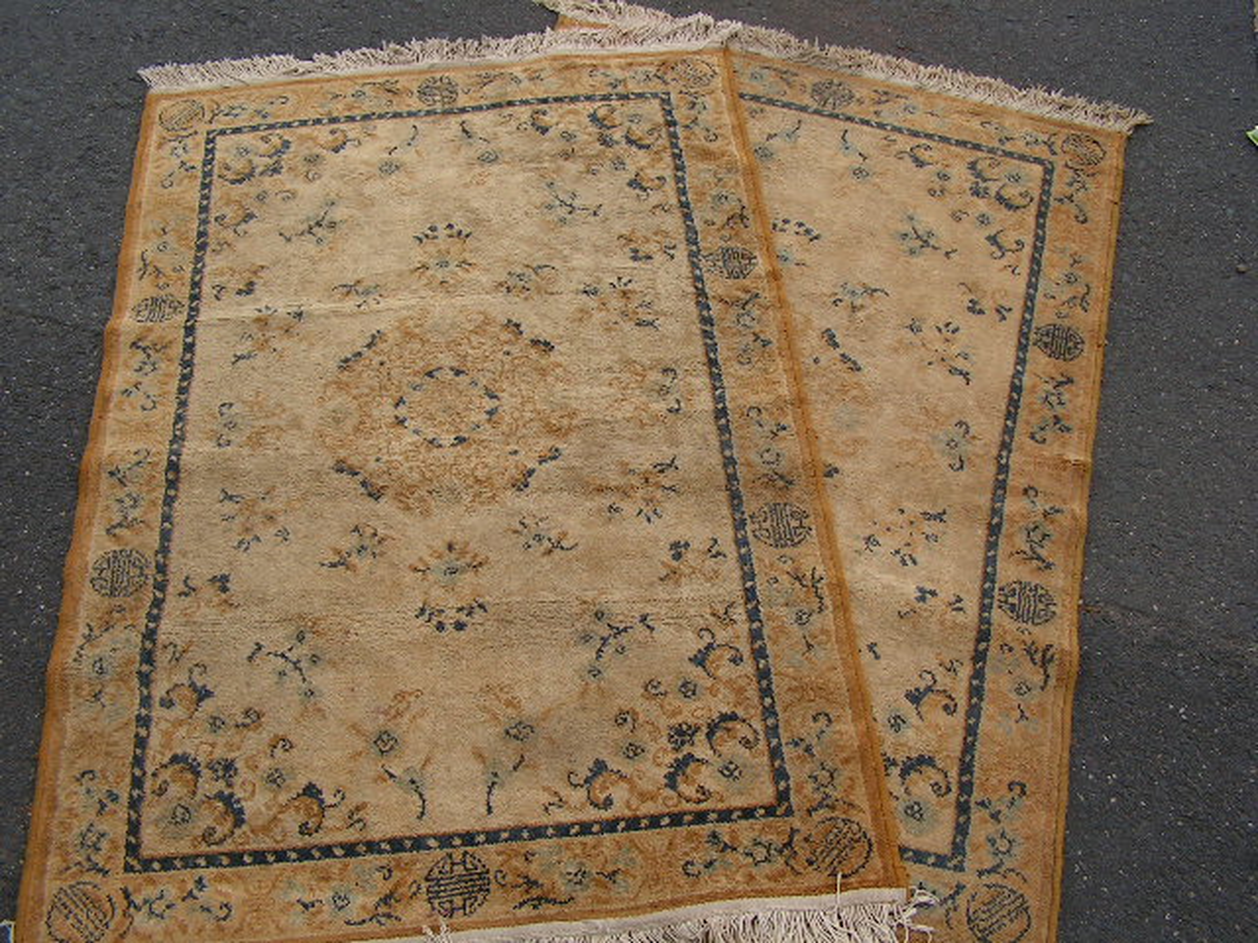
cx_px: 629
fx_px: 1308
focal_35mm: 36
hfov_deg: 51.4
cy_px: 472
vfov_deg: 39.7
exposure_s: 1/400
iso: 64
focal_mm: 6
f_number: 3.2
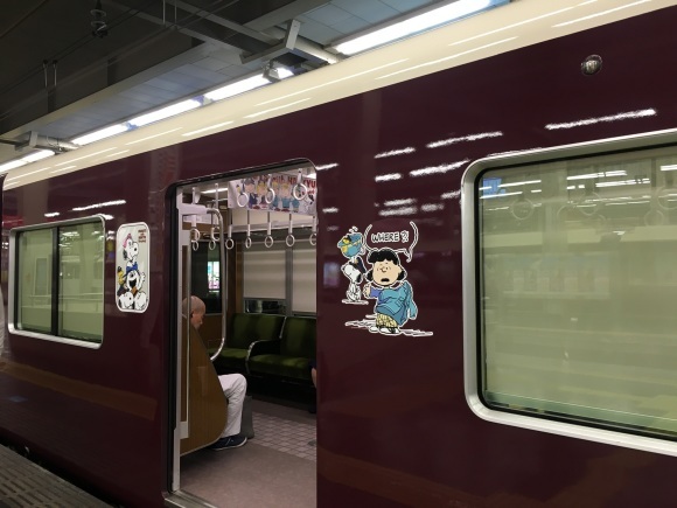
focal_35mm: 29
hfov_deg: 61.7
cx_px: 338
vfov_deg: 48.2
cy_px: 254
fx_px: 567
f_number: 2.2
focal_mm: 4.15
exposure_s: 1/30
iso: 64
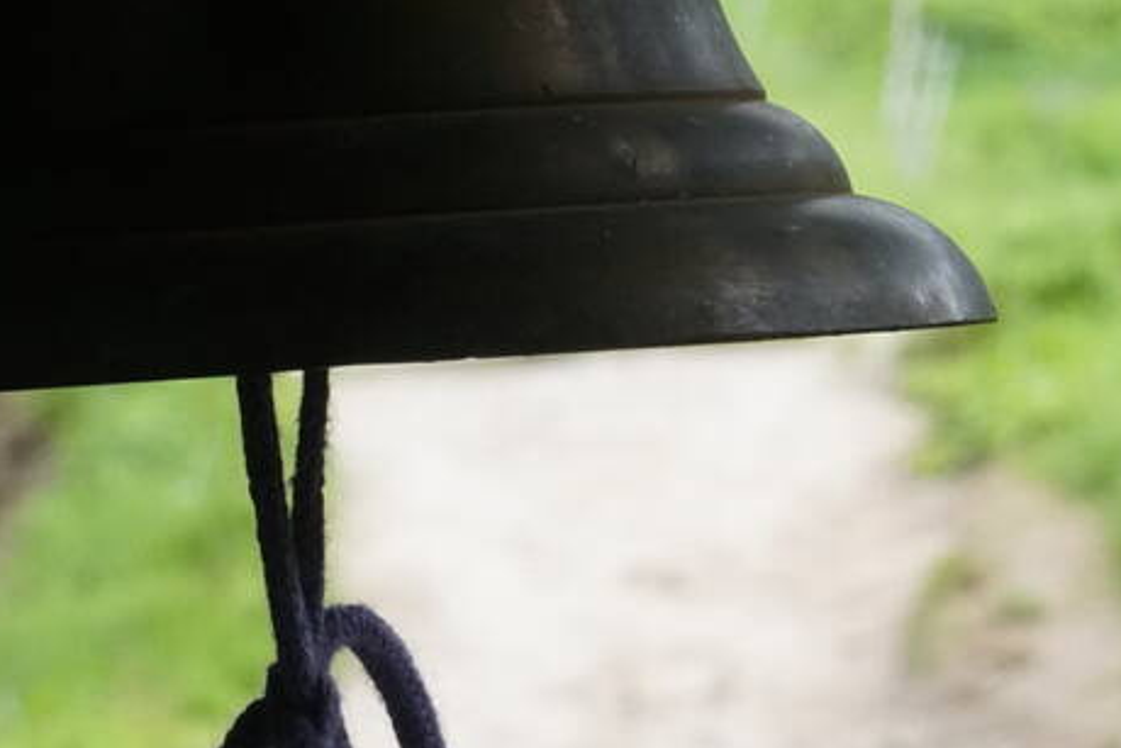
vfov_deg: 5.5
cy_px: -52
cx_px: 802
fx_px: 7821
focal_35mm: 251
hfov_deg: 8.2
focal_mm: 77
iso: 3200
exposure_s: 1/125
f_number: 20
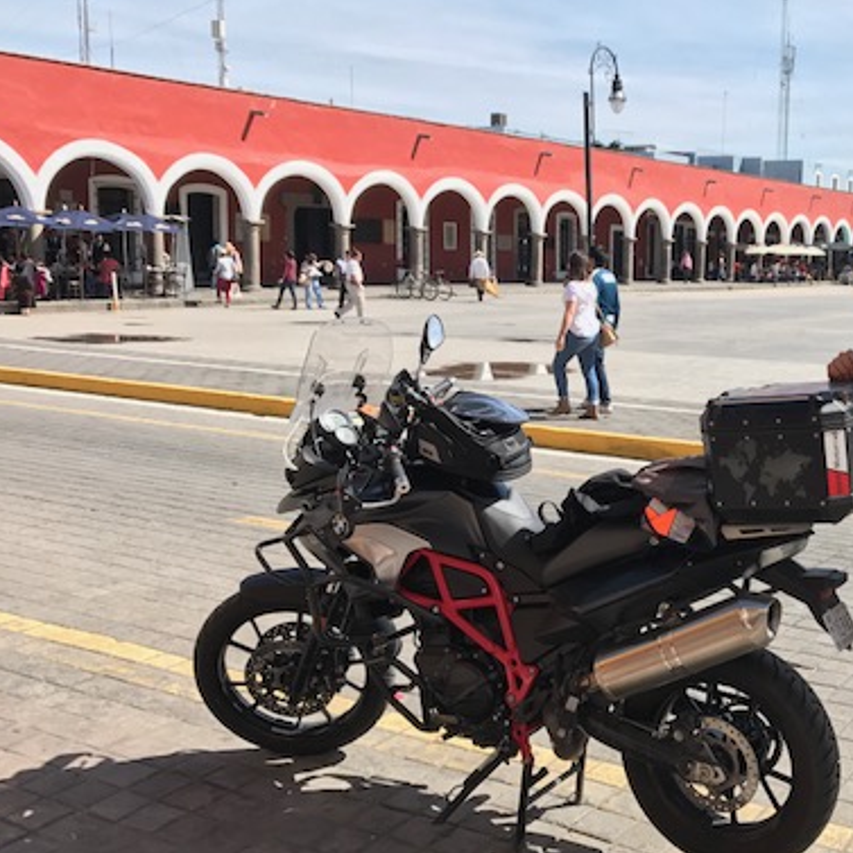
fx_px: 1171
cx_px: 697
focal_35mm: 42
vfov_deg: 40.0
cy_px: 423
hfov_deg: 38.4
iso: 20
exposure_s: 1/1227
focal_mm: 3.99
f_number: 1.8
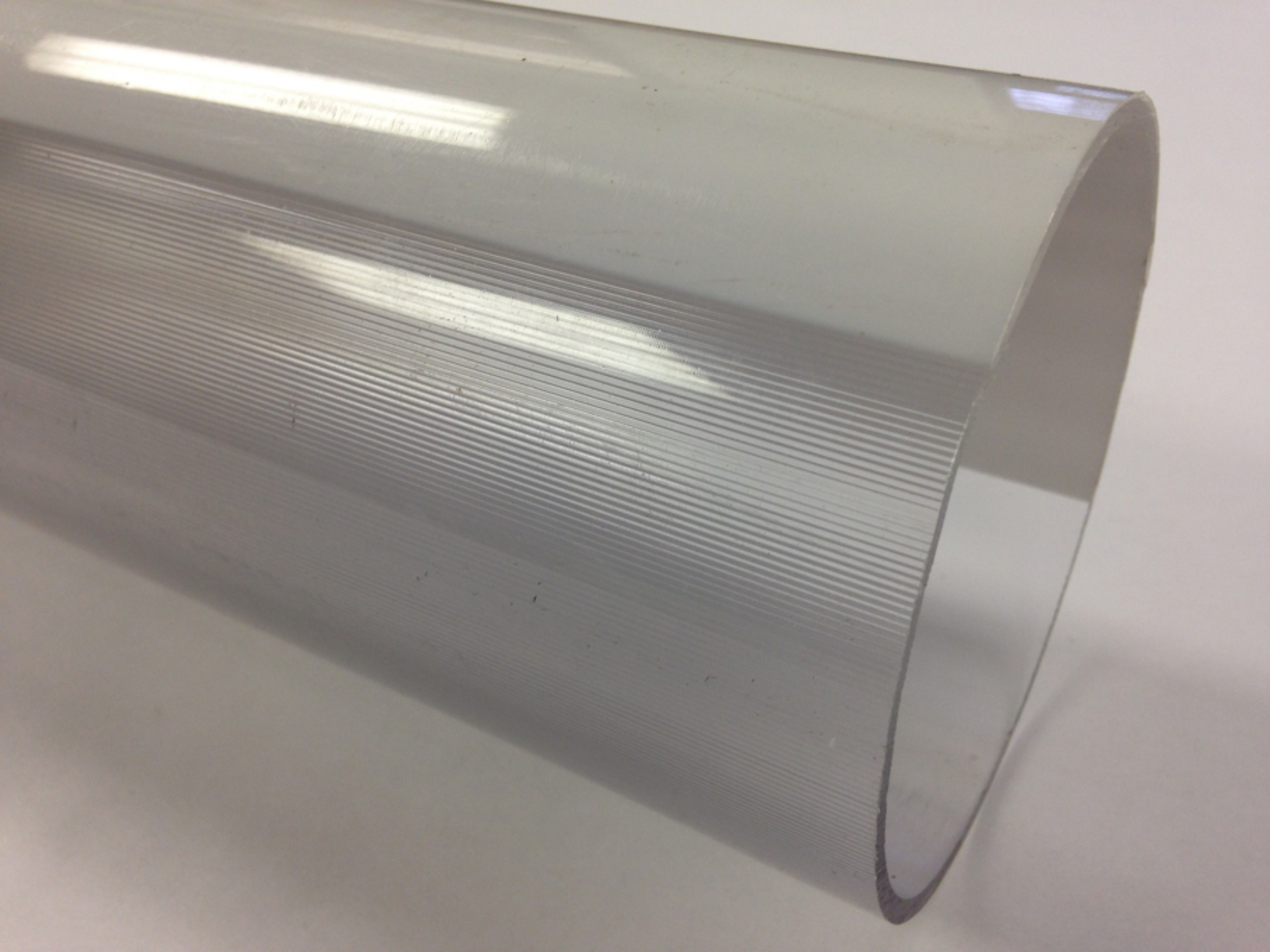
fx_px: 1211
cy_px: 476
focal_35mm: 33
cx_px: 635
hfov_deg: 55.4
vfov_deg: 42.9
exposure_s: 1/30
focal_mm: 4.12
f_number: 2.4
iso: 50
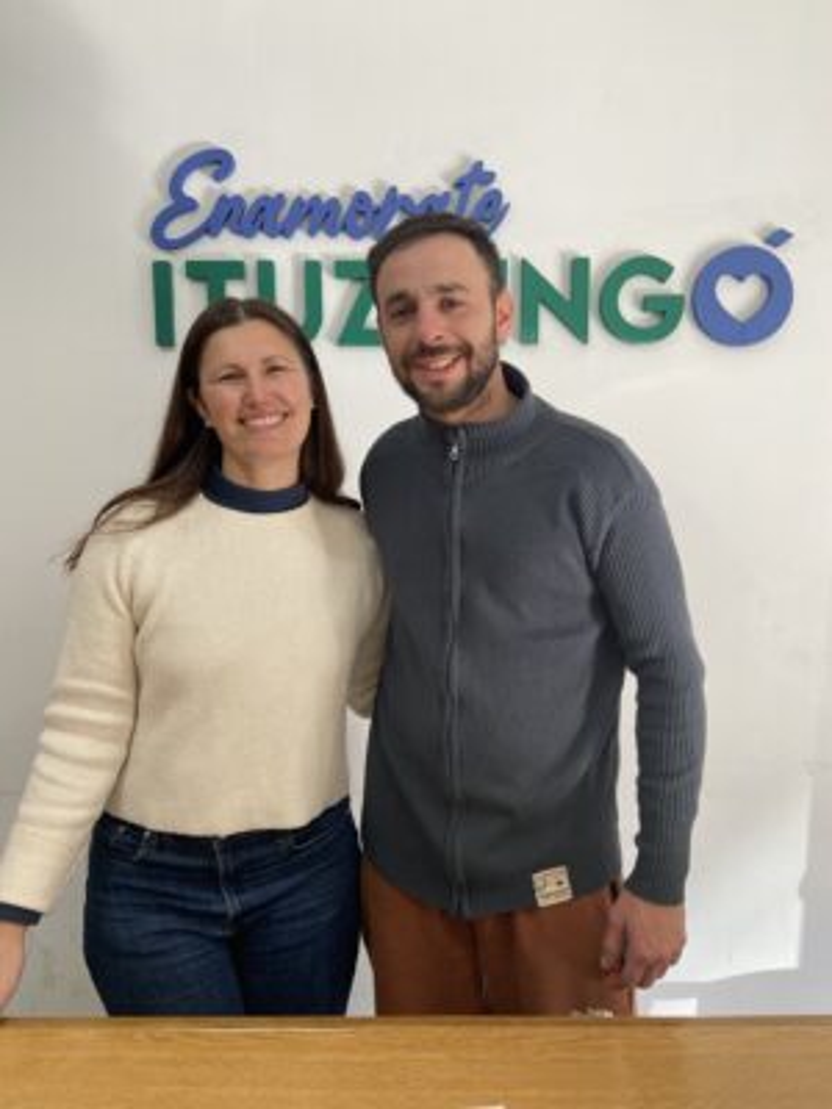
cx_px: 416
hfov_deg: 53.1
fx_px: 833
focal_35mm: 26
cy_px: 554
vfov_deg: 67.3
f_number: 1.8
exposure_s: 1/100
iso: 100
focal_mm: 4.25
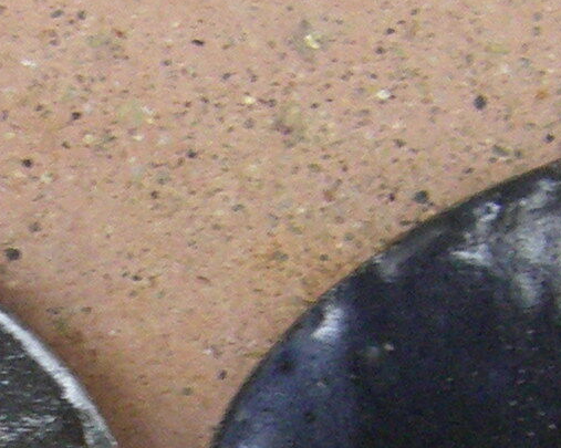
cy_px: 483
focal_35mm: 239
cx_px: 186
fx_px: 3966
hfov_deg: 8.1
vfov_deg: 6.4
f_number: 3.5
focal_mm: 6.3
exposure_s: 1/50
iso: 250
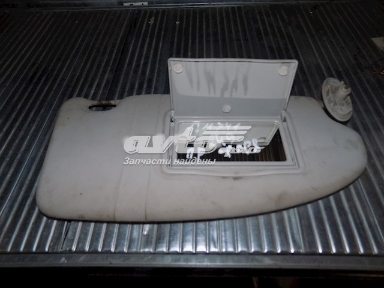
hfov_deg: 73.9
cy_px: 144
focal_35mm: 23
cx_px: 192
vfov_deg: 58.9
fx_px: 255
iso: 200
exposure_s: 1/30
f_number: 3.1
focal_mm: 4
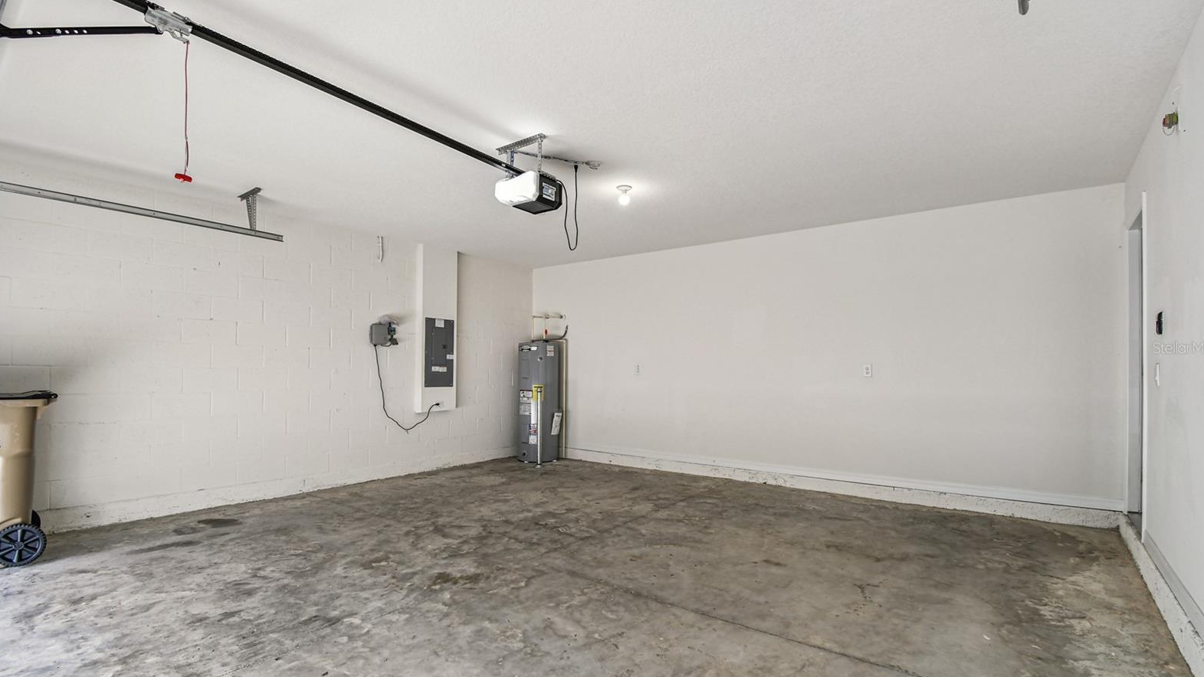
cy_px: 348
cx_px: 608
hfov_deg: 99.4
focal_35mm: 16
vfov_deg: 67.1
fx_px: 511
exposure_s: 1/40
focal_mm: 10
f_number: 7.1
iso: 100
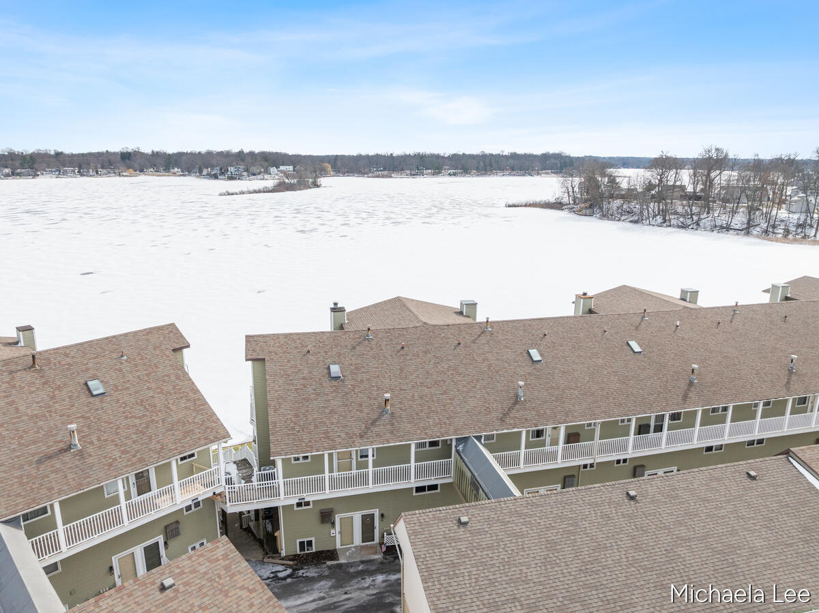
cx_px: 410
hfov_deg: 71.6
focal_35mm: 24
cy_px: 306
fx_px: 568
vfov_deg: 56.8
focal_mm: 12.29
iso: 400
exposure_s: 1/2000
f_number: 2.8
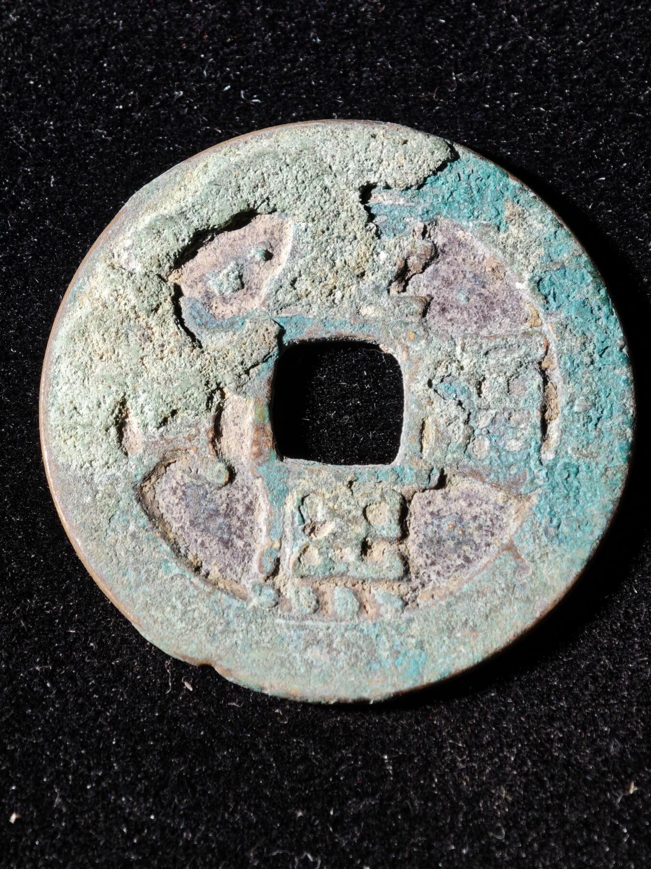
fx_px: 2608
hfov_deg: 14.2
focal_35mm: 104
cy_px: 434
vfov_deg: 18.9
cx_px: 326
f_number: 2
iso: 160
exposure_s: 1/102
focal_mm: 9
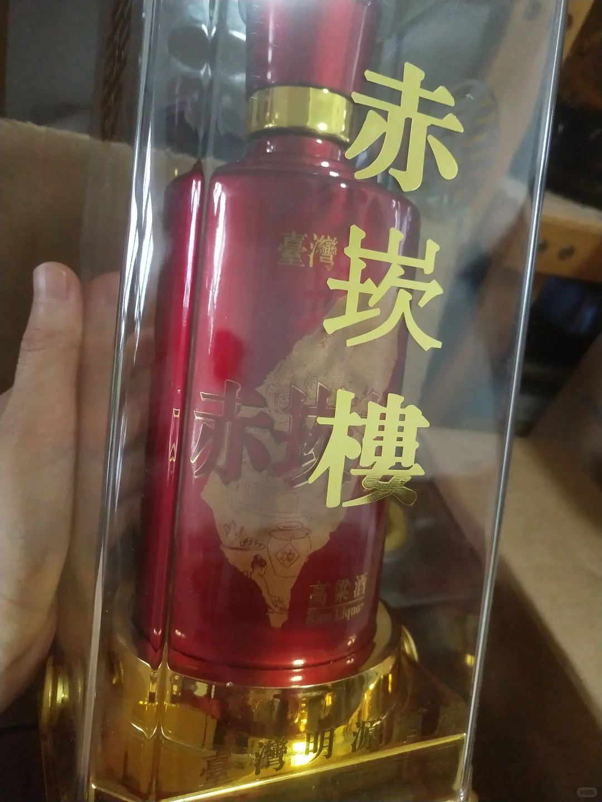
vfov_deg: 60.0
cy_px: 401
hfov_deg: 46.8
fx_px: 696
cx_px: 301
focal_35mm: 30
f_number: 1.8
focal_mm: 3.95
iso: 379
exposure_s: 1/33.3
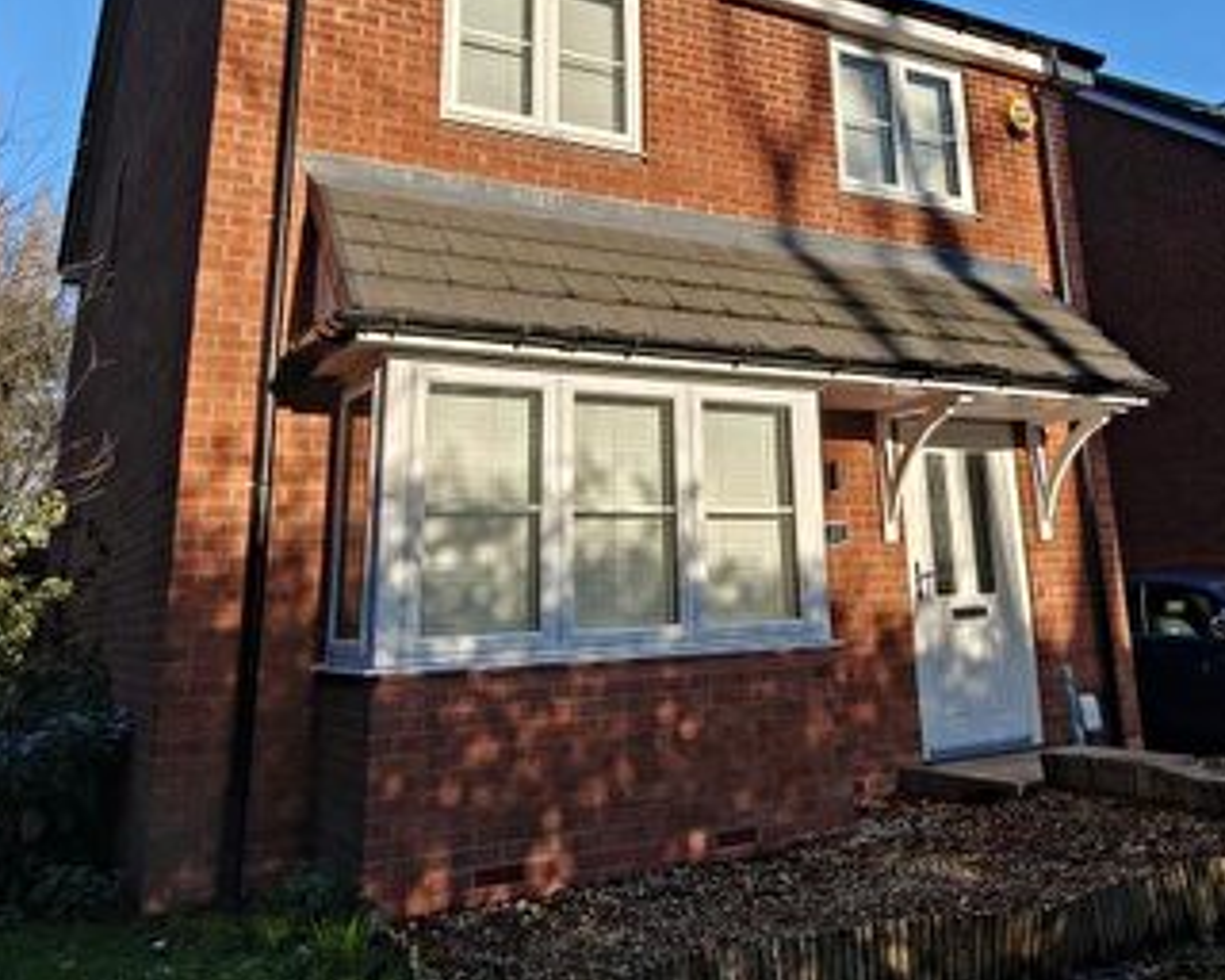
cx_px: 754
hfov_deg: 55.1
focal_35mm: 32
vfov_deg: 44.2
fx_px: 1160
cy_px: 239
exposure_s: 1/200
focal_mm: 2.3
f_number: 2
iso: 80
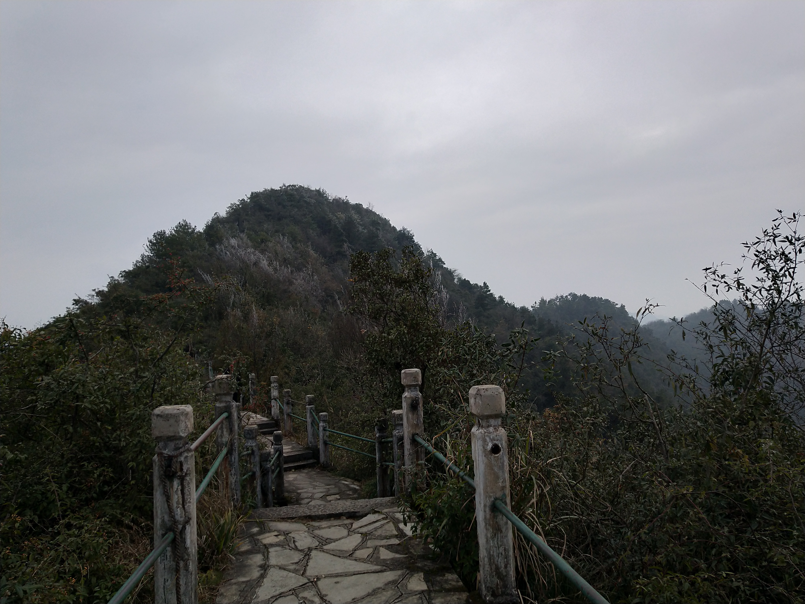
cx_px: 402
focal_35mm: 30
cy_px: 302
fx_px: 698
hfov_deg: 60.0
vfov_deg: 46.8
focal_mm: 3.95
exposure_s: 1/1262
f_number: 1.8
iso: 50
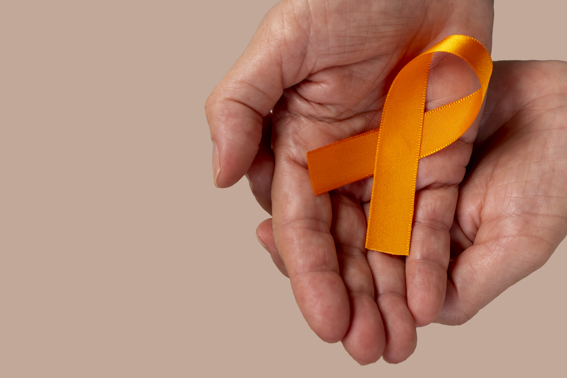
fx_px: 945
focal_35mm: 60
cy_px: 189
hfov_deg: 33.4
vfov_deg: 22.6
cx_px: 284
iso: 100
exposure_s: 1/13
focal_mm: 40
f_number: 8
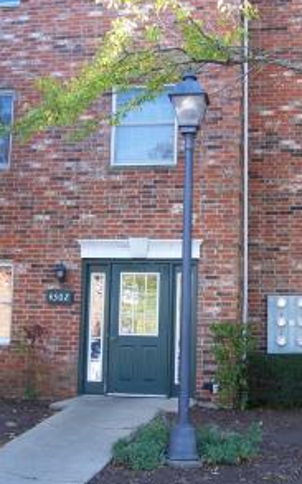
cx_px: 170
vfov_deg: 36.9
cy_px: 241
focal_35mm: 55
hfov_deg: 23.5
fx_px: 725
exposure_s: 1/100
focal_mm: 6.3
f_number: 2.8
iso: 80
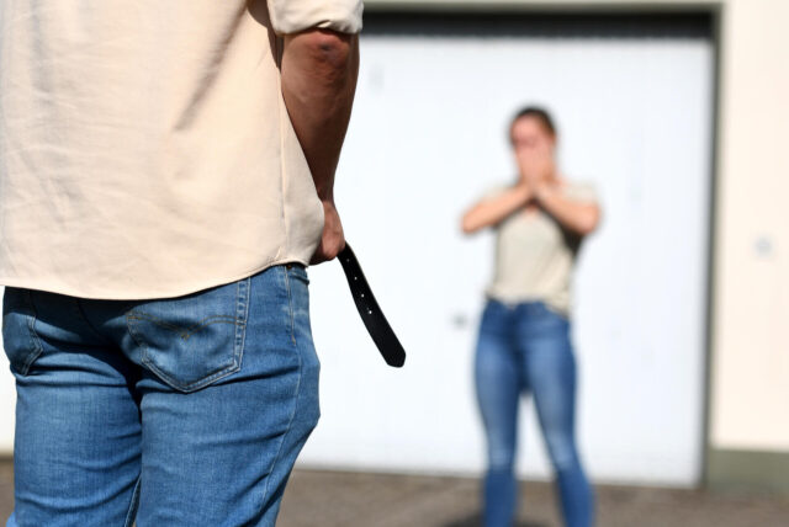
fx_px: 2961
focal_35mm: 135
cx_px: 394
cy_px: 264
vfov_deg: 10.2
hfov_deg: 15.2
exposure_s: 1/6400
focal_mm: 90
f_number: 2.8
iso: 200
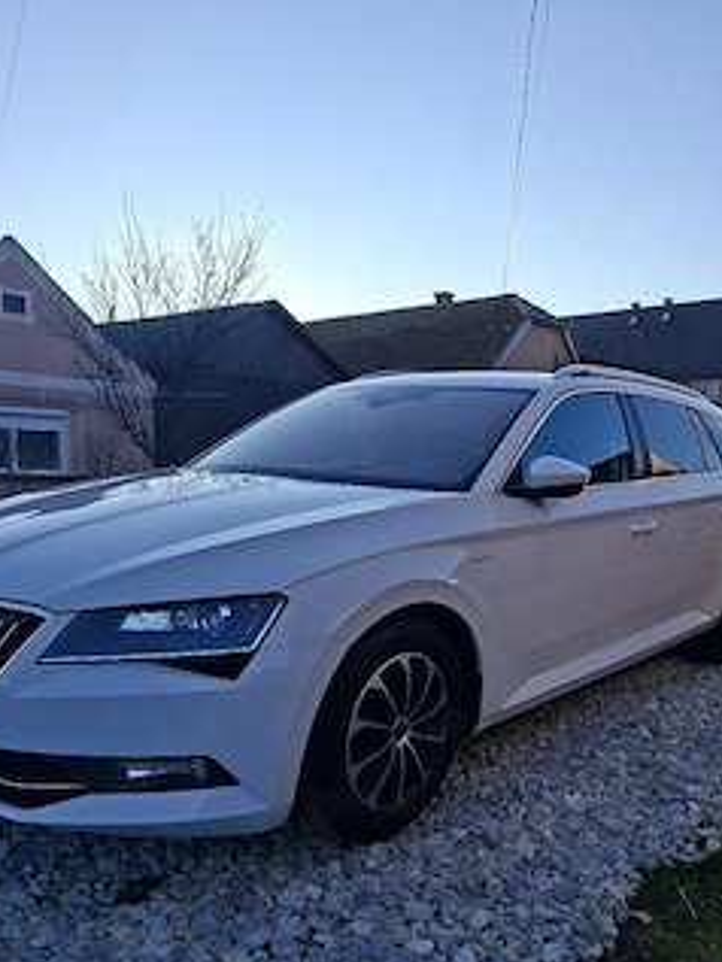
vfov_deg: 61.1
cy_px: 580
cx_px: 428
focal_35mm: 29
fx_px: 806
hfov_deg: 48.0
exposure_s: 1/1429
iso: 50
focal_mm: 5.54
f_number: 1.8
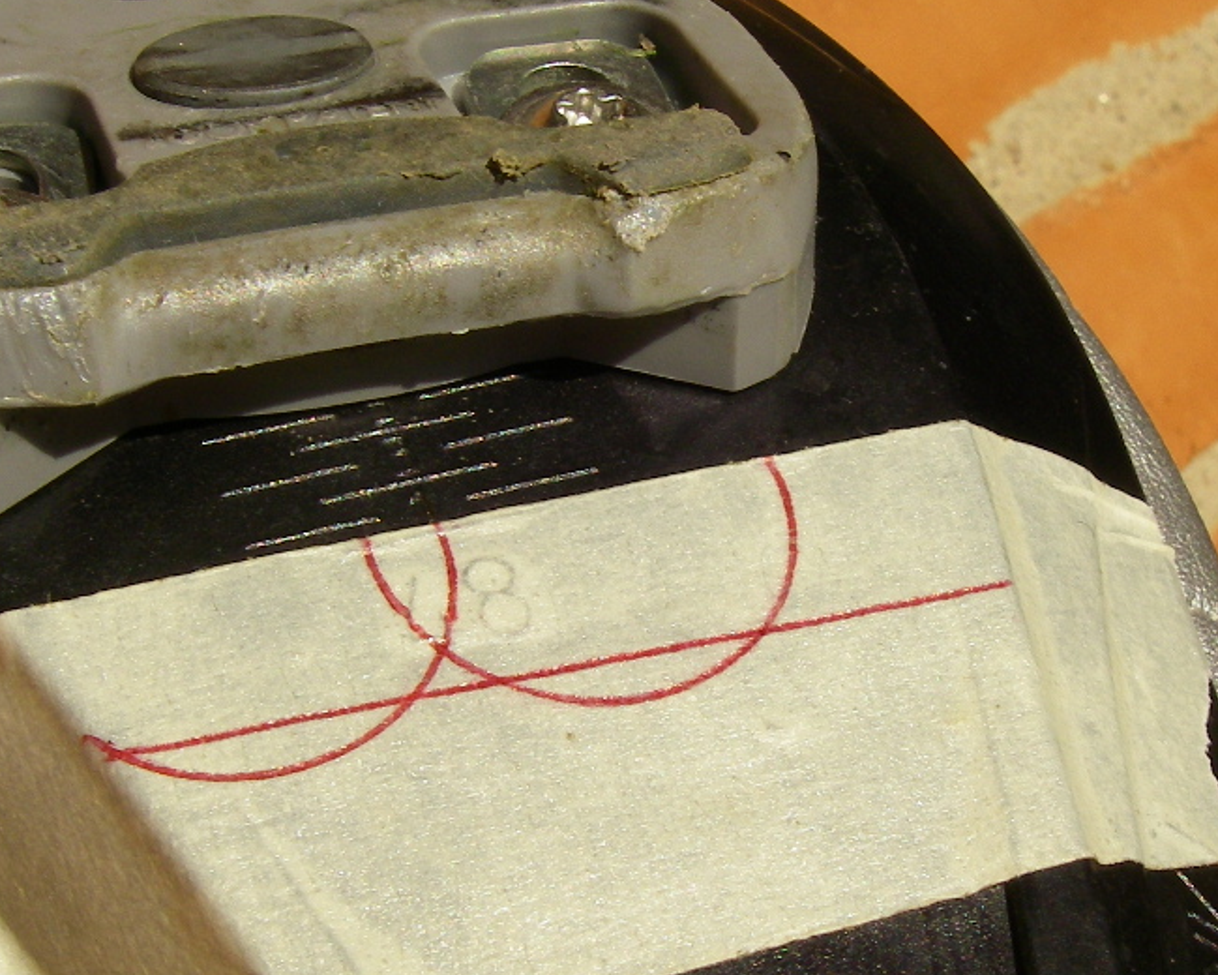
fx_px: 2632
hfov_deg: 26.1
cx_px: 660
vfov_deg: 21.0
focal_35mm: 73
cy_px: 529
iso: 64
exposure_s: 1/250
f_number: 6.6
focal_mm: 6.3
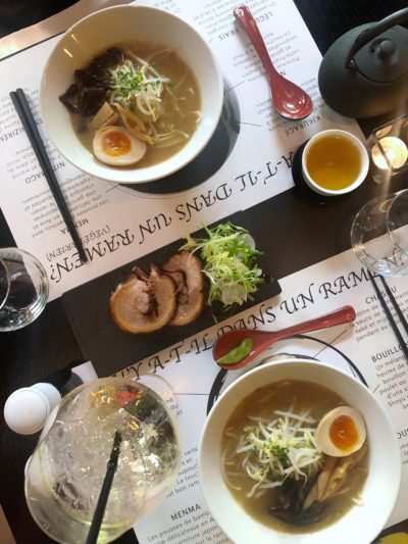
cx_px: 204
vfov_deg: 63.4
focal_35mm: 28
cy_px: 272
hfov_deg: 49.8
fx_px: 440
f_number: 1.8
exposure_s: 1/7
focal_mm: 3.99
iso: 80
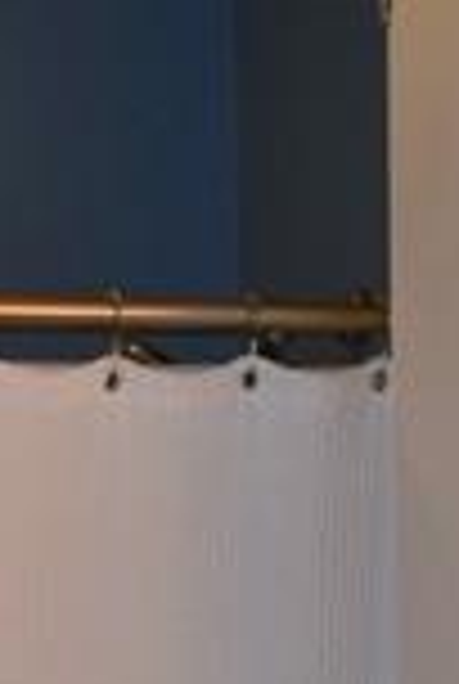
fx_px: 2589
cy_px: 1071
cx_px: 202
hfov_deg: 10.1
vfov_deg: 14.0
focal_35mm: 136
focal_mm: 18
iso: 800
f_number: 5
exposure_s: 1/100
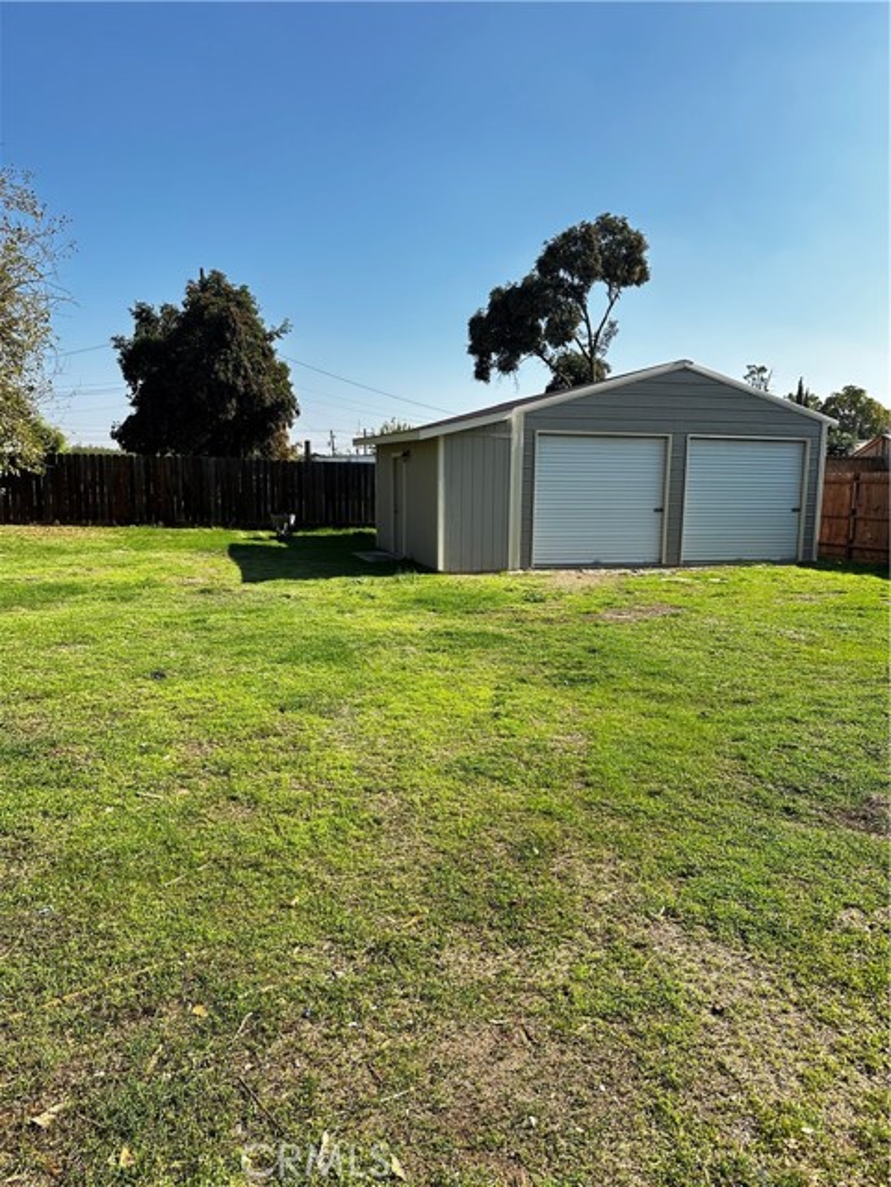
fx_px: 824
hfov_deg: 56.8
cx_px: 446
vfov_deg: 71.6
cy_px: 594
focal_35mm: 24
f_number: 1.78
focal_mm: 6.86
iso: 80
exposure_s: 1/2410
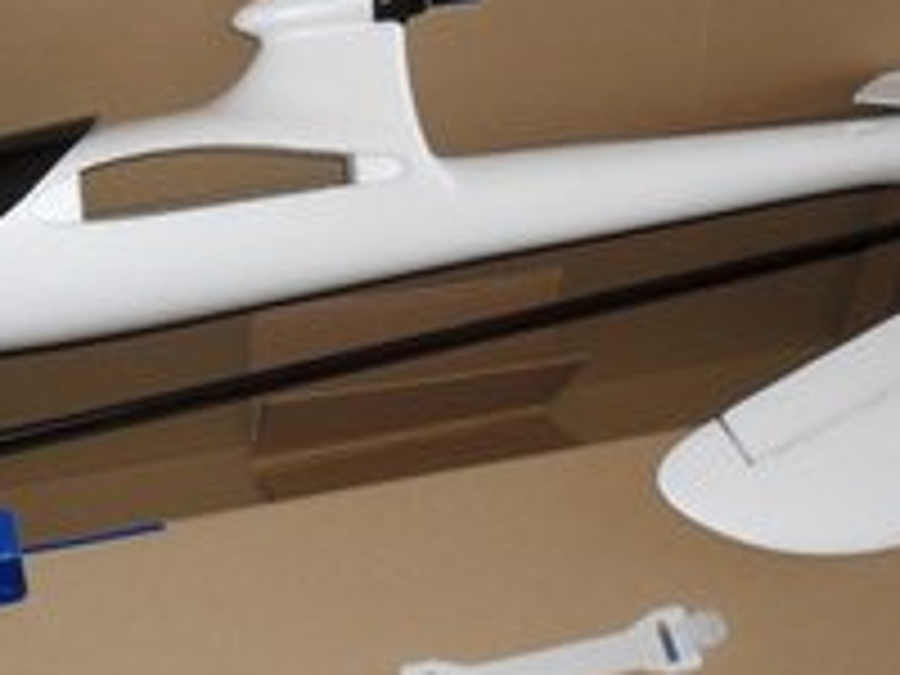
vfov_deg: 21.0
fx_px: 1820
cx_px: 382
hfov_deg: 27.7
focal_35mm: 70
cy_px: 288
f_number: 3.2
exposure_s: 1/45
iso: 200
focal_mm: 6.3
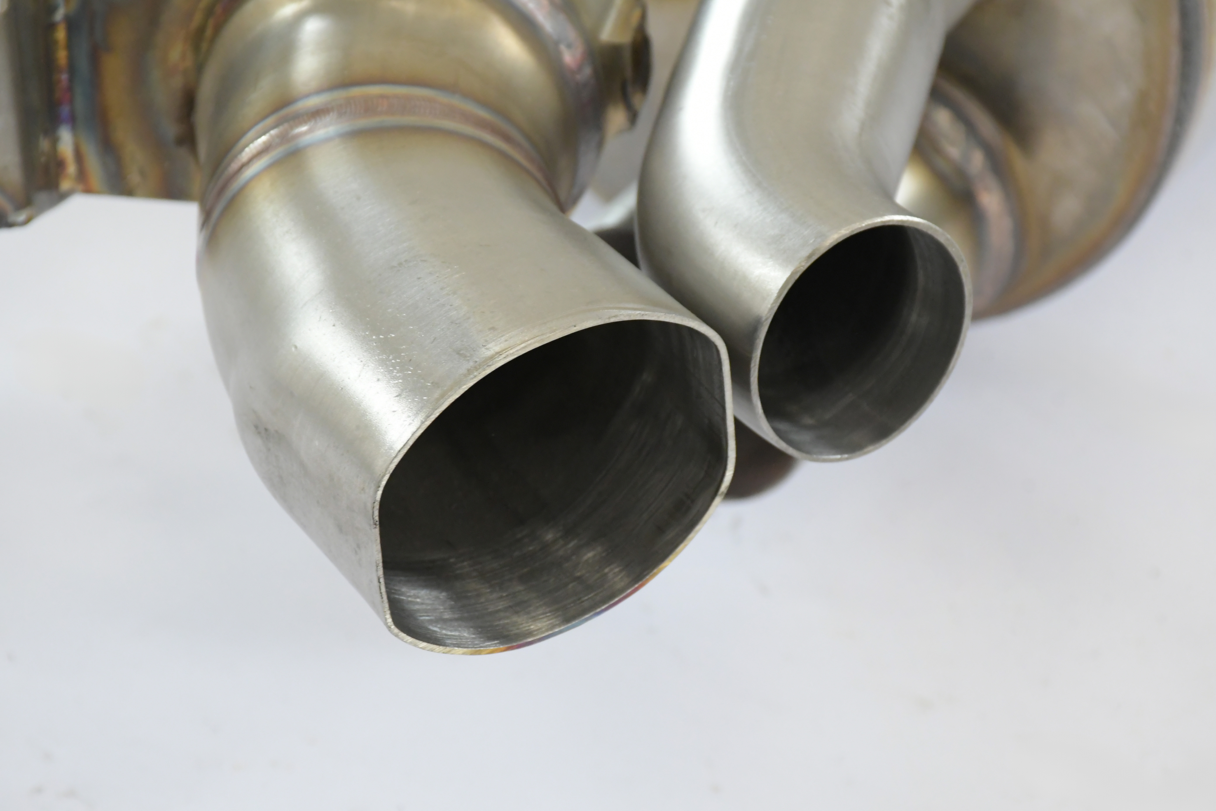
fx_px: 5066
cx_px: 608
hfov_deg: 13.7
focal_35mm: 150
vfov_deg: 9.1
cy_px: 406
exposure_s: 1/200
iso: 4000
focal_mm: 100
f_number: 10
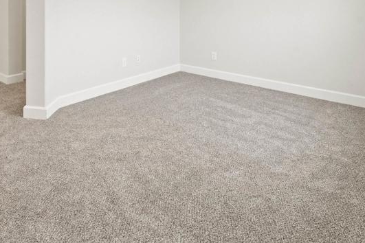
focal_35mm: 27
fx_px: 274
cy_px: 15
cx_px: 117
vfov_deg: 43.0
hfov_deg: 65.3
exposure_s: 1/1.67
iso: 4000
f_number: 9
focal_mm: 14
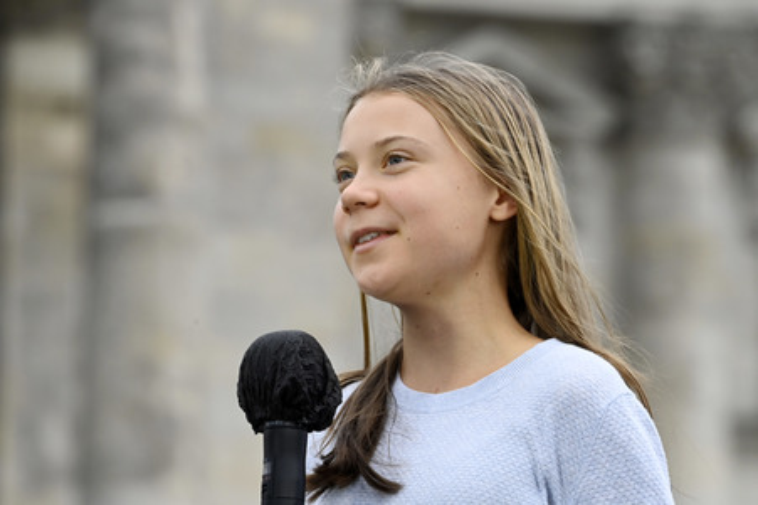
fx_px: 6312
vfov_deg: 4.6
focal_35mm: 300
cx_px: 379
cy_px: 252
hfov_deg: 6.9
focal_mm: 300
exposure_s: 1/500
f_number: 8
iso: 1600
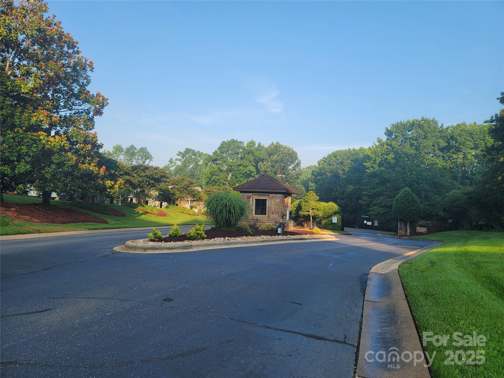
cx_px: 252
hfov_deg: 69.4
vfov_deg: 54.9
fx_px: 364
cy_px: 189
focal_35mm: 25
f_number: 1.8
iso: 20
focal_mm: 7
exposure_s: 1/335
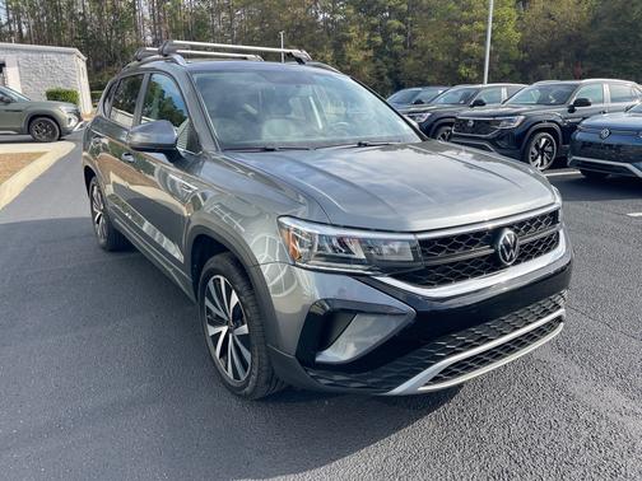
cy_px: 240
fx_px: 482
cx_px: 321
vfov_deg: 53.1
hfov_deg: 67.3
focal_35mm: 26
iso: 32
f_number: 1.6
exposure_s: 1/1294
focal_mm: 5.1
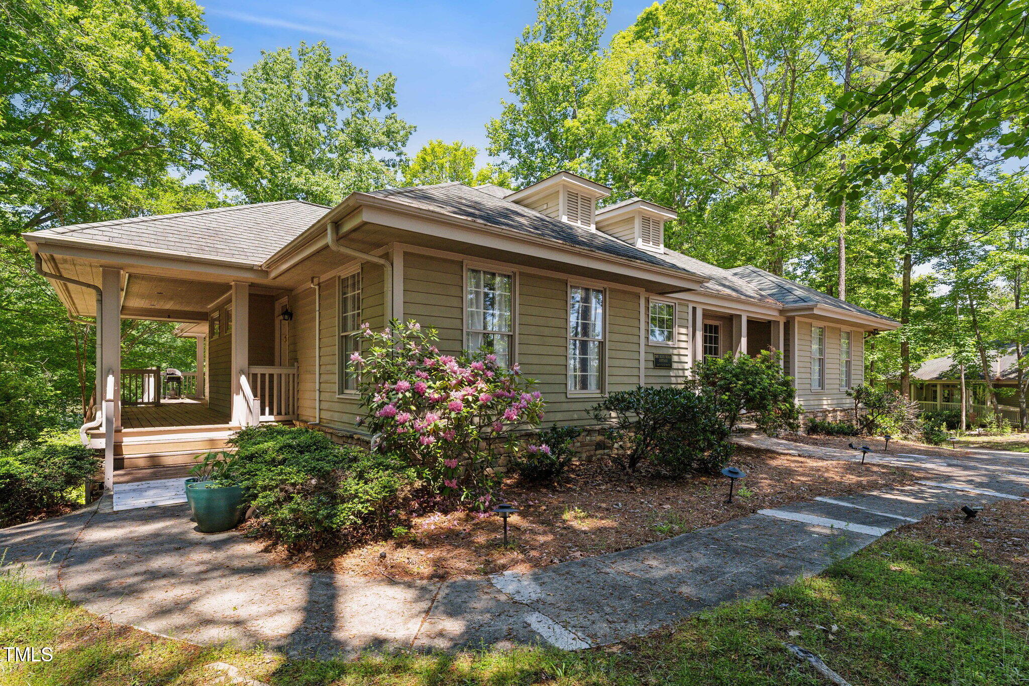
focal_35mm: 17
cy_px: 343
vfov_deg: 70.1
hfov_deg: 92.9
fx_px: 489
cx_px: 514
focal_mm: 17.1
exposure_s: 1/400
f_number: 7.1
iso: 500
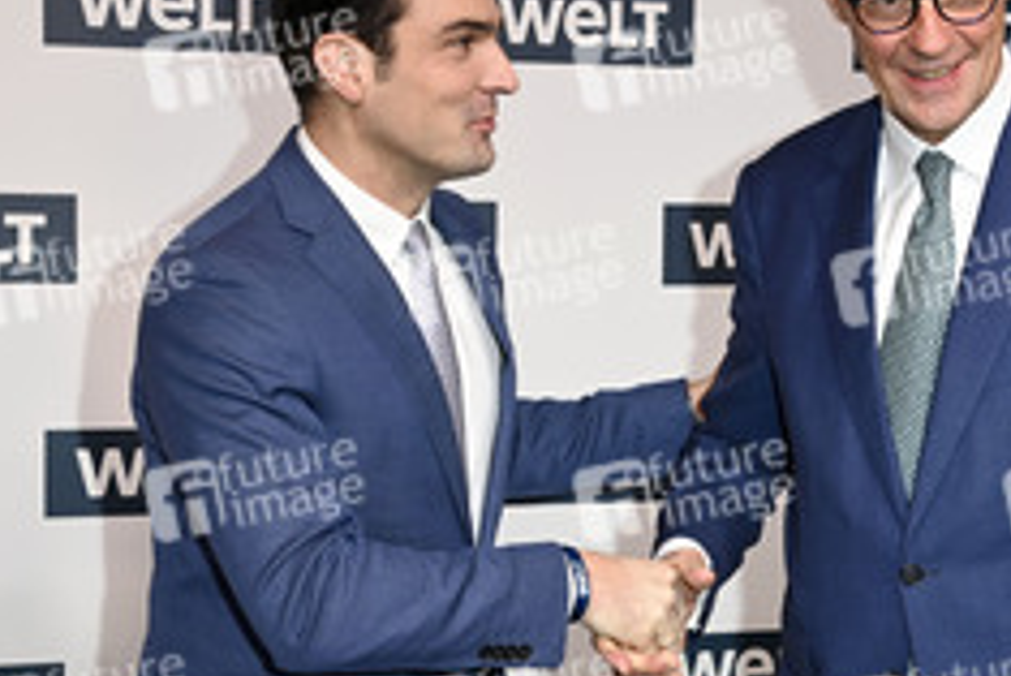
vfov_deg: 14.9
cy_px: 383
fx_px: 2585
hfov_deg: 22.1
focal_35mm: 92
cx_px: 570
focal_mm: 48
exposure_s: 1/250
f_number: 5.6
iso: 1250
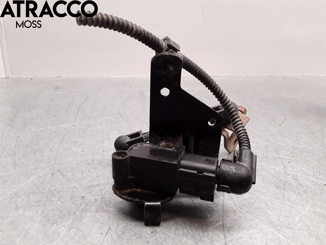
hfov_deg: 63.4
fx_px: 264
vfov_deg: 49.7
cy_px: 122
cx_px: 163
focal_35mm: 28
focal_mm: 2.91
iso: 64
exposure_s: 1/50
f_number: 1.9
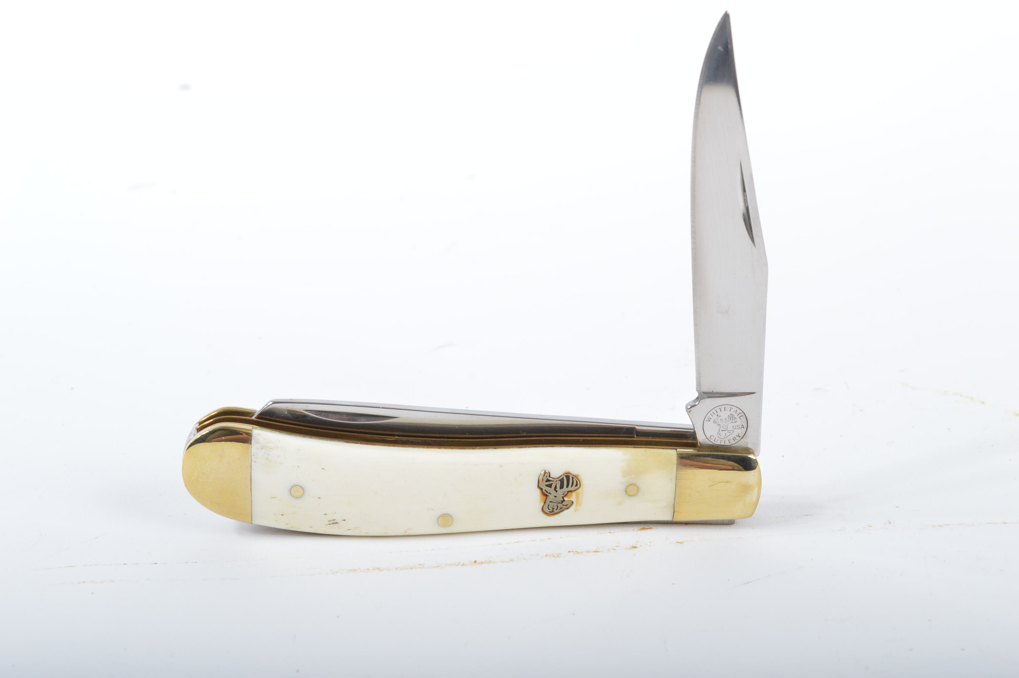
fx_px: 2333
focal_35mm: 82
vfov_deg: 16.5
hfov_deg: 24.6
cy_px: 339
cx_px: 510
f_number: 13
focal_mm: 55
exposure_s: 1/200
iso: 100
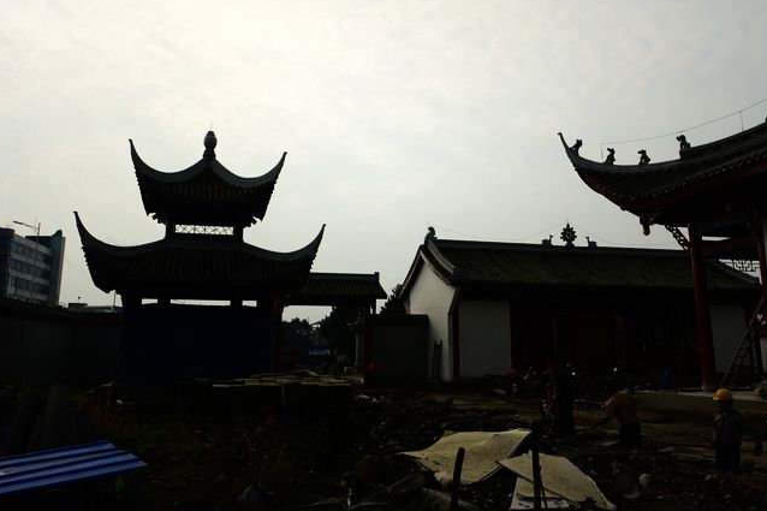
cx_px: 397
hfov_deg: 58.7
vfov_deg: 40.8
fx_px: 682
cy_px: 188
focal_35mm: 32
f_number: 11
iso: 125
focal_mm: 24
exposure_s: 1/125
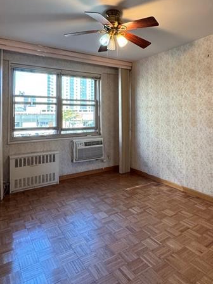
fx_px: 197
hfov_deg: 56.7
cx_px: 117
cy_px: 106
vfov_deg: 70.4
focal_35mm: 24
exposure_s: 1/120
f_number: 2.2
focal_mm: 2.22
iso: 320
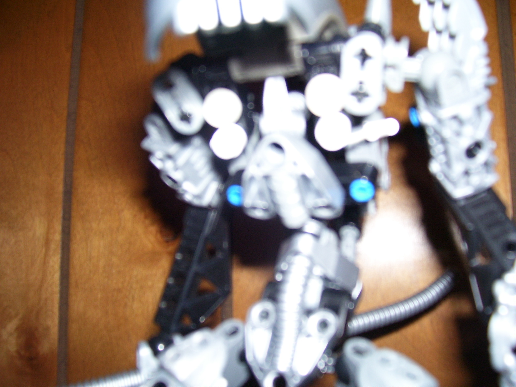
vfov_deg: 41.8
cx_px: 258
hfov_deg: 54.0
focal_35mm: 34
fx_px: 507
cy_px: 194
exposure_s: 1/45
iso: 125
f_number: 2.7
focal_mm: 5.6
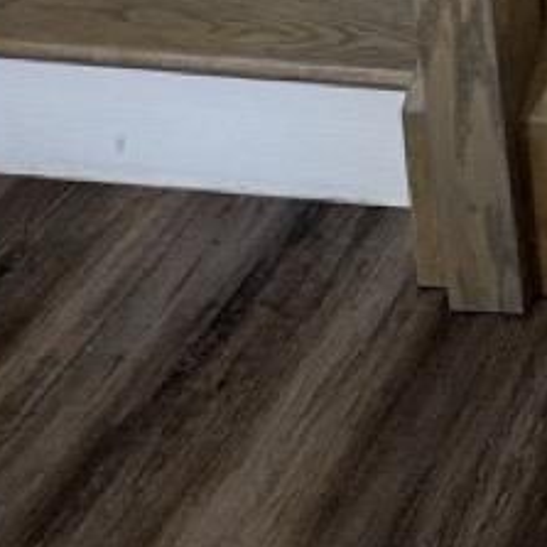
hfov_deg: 16.8
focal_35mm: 71
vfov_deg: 14.9
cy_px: -763
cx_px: 1143
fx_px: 1269
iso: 50
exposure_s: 1/99
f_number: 2.2
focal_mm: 2.22
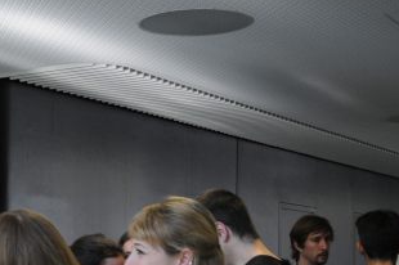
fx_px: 1030
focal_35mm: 93
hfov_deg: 21.0
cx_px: -22
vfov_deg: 14.5
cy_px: 246
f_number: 4
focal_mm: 24
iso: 560
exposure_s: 1/30
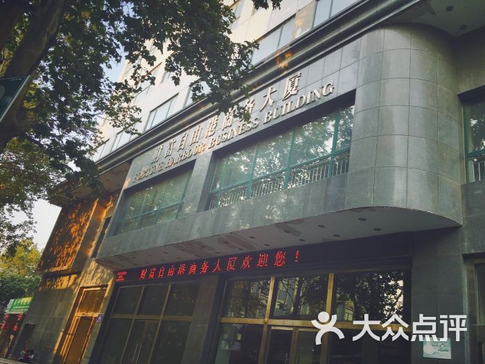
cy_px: 182
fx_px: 406
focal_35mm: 29
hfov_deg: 61.7
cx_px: 242
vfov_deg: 48.2
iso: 32
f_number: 2.2
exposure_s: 1/233
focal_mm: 4.15
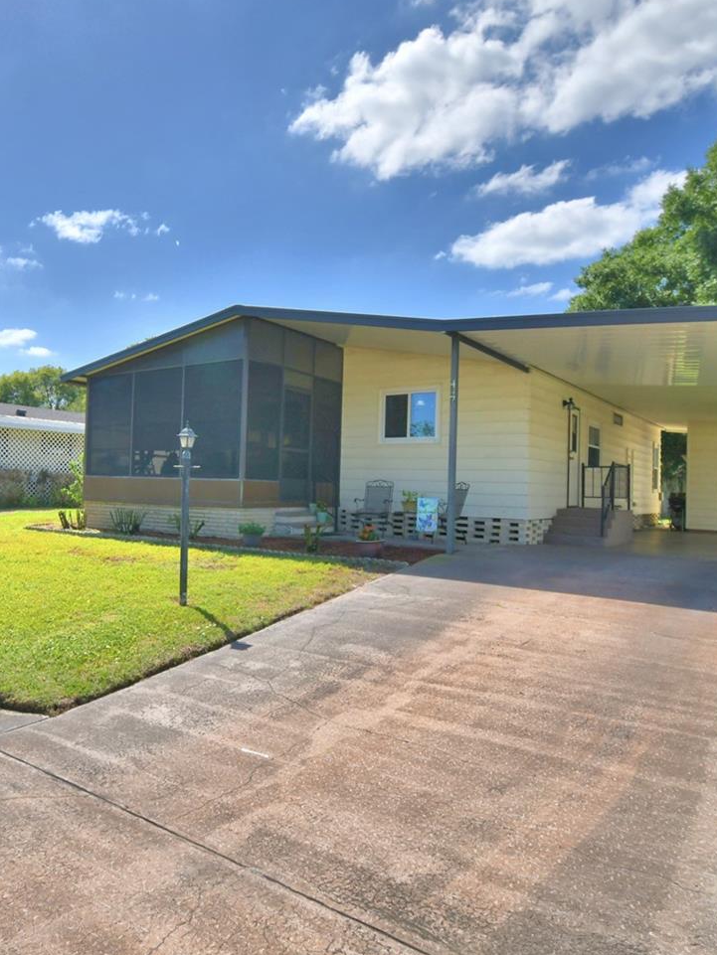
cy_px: 470
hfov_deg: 55.9
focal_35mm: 24
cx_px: 253
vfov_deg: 71.6
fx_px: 663
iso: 100
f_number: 4.5
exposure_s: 1/1600
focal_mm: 10
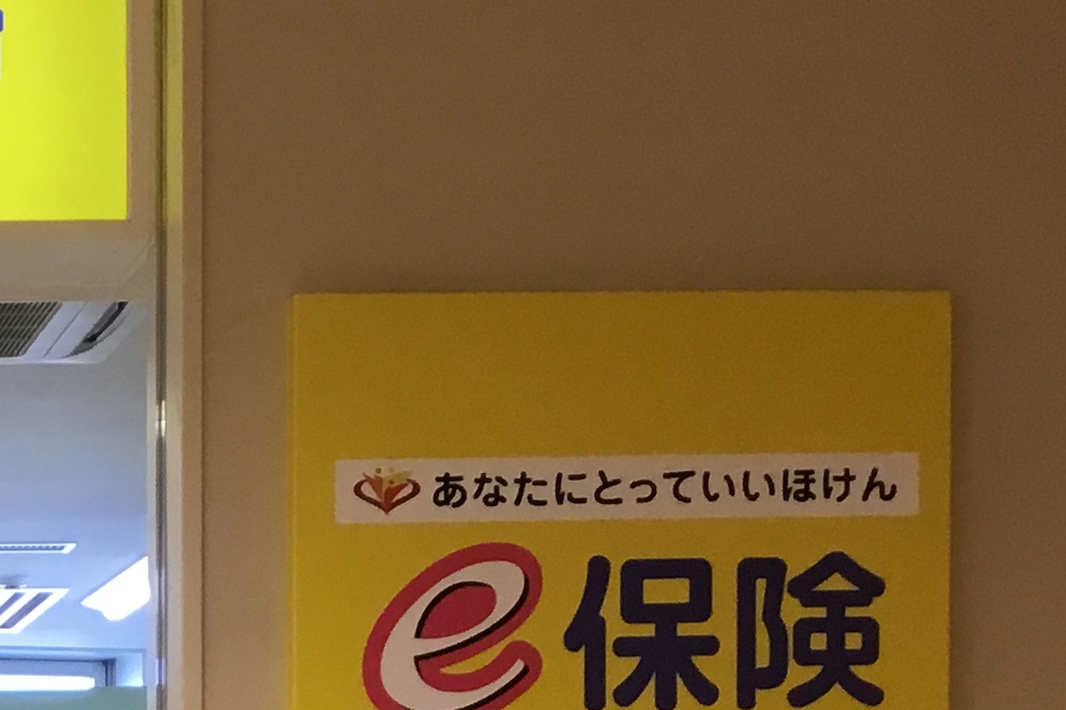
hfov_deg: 18.1
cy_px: 1109
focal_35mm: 106
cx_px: -284
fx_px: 3139
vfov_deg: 12.2
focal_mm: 3.3
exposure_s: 1/40
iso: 32
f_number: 2.4
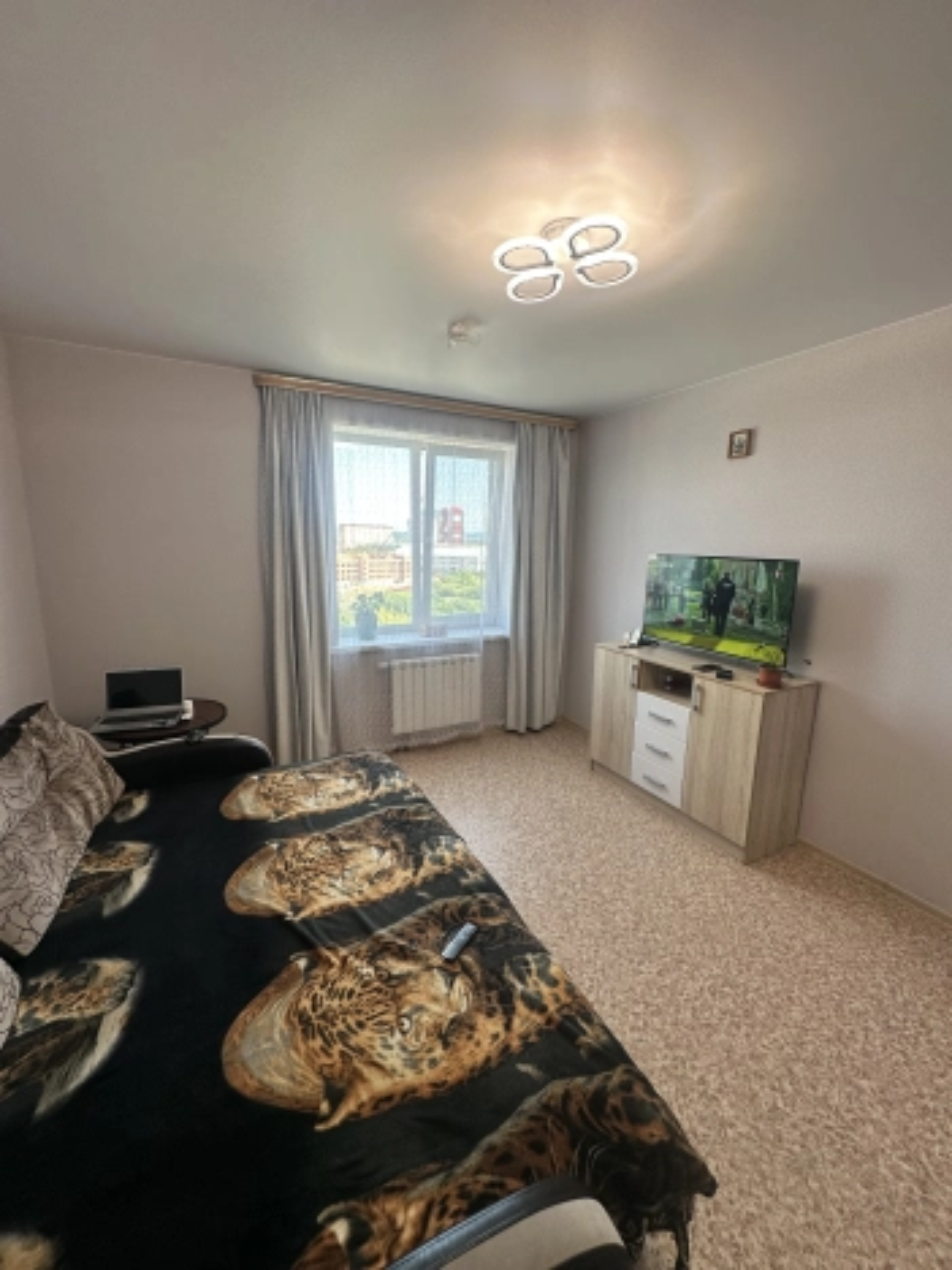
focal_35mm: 14
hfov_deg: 85.7
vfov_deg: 102.1
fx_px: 513
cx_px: 476
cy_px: 635
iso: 50
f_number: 2.2
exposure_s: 1/99
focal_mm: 2.22
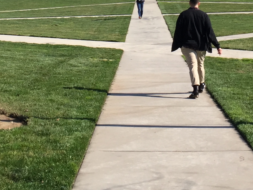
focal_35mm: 102
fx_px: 745
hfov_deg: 19.3
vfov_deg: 13.7
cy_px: -83
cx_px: 136
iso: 32
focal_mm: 4.15
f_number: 2.2
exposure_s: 1/1412
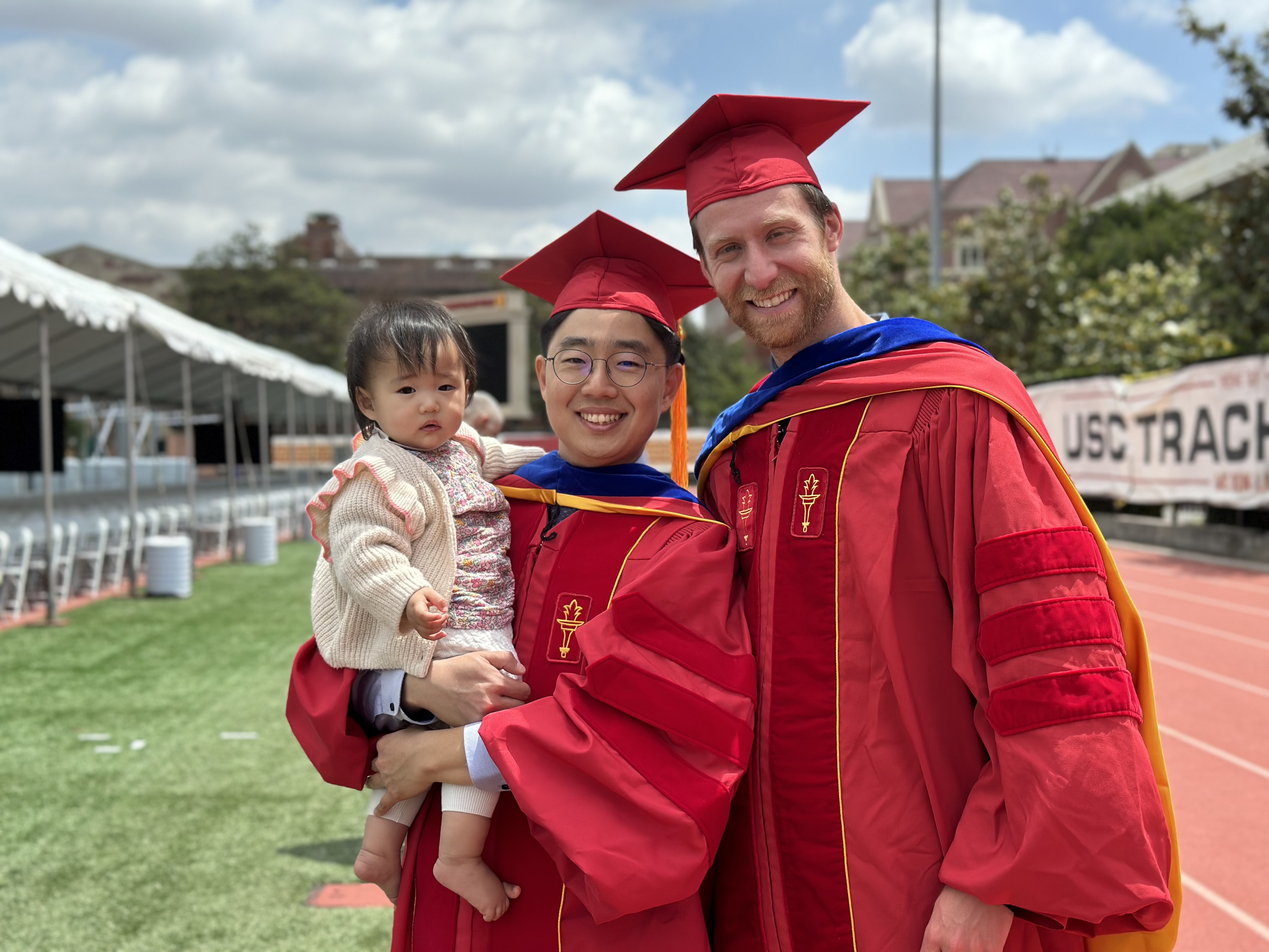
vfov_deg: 30.3
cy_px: 476
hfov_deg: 39.7
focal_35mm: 48
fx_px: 1760
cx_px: 634
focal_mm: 6.86
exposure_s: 1/3597
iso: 80
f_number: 1.78
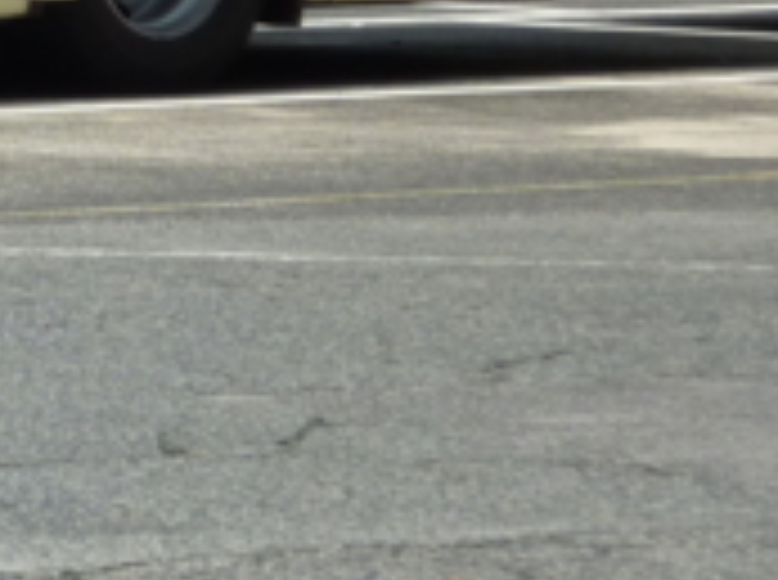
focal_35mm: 482
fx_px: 10811
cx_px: -809
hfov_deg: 4.1
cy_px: -517
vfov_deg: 3.1
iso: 125
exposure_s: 1/500
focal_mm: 17
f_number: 4.3
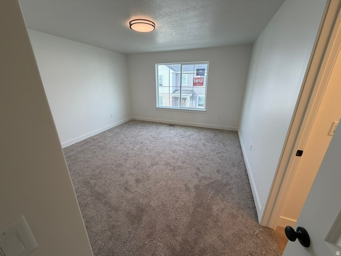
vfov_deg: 85.7
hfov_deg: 102.1
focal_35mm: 14
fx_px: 138
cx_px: 170
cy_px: 128
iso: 100
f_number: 2.2
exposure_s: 1/120
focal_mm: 2.22
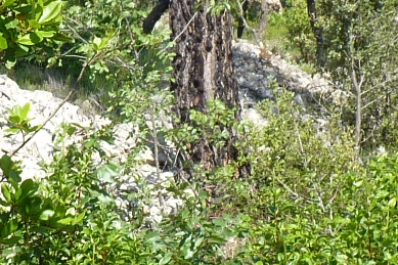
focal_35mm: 148
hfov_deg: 13.7
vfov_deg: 9.3
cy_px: 185
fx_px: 1635
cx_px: 16
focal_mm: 4.8
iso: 80
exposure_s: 1/250
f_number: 4
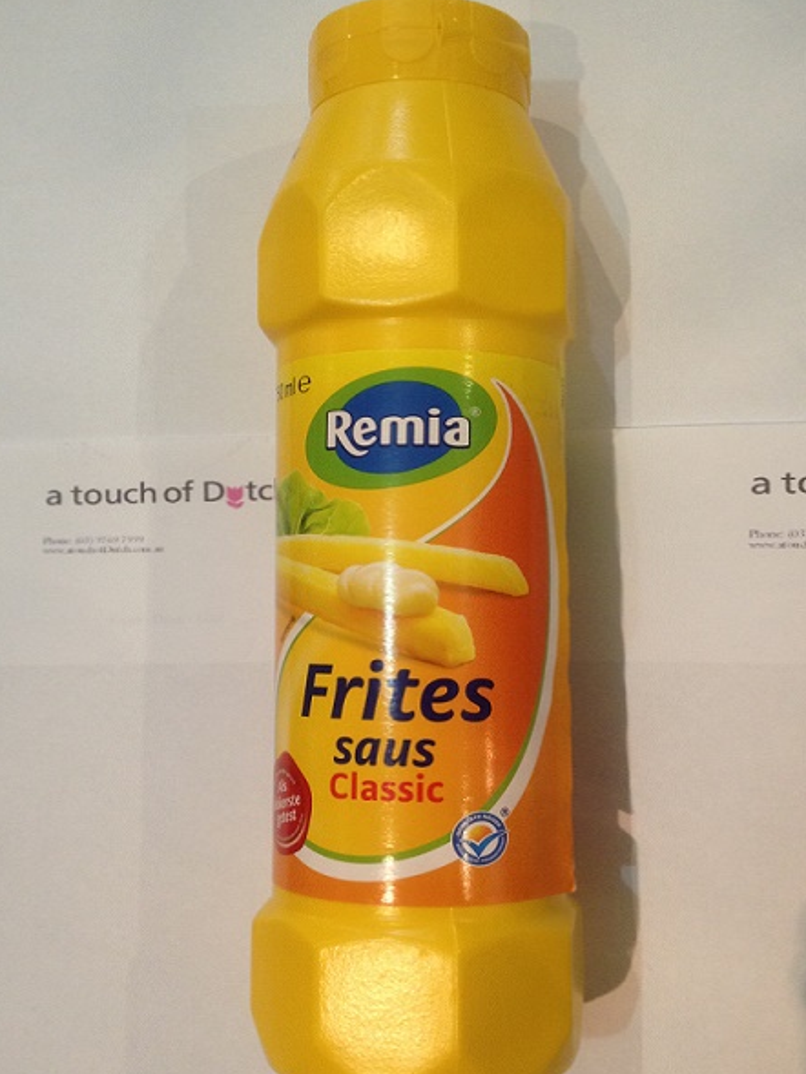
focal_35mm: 38
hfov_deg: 37.7
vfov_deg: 49.0
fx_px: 1179
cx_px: 399
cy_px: 560
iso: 125
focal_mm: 4.28
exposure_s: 1/20
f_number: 2.4
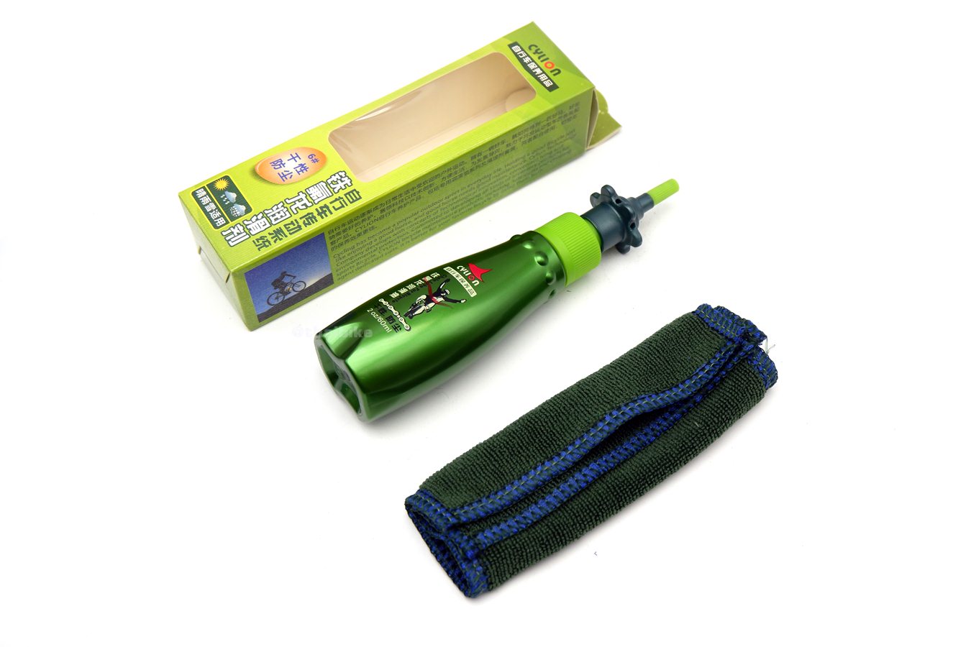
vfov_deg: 31.9
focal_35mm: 42
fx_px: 1133
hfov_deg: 46.4
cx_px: 486
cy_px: 324
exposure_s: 1/150
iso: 200
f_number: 5.6
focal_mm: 28
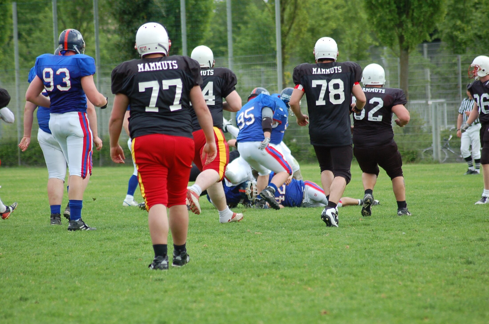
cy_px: 162
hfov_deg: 9.2
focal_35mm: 225
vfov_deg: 6.1
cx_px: 244
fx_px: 3050
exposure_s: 1/640
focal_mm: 150
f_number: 4.5
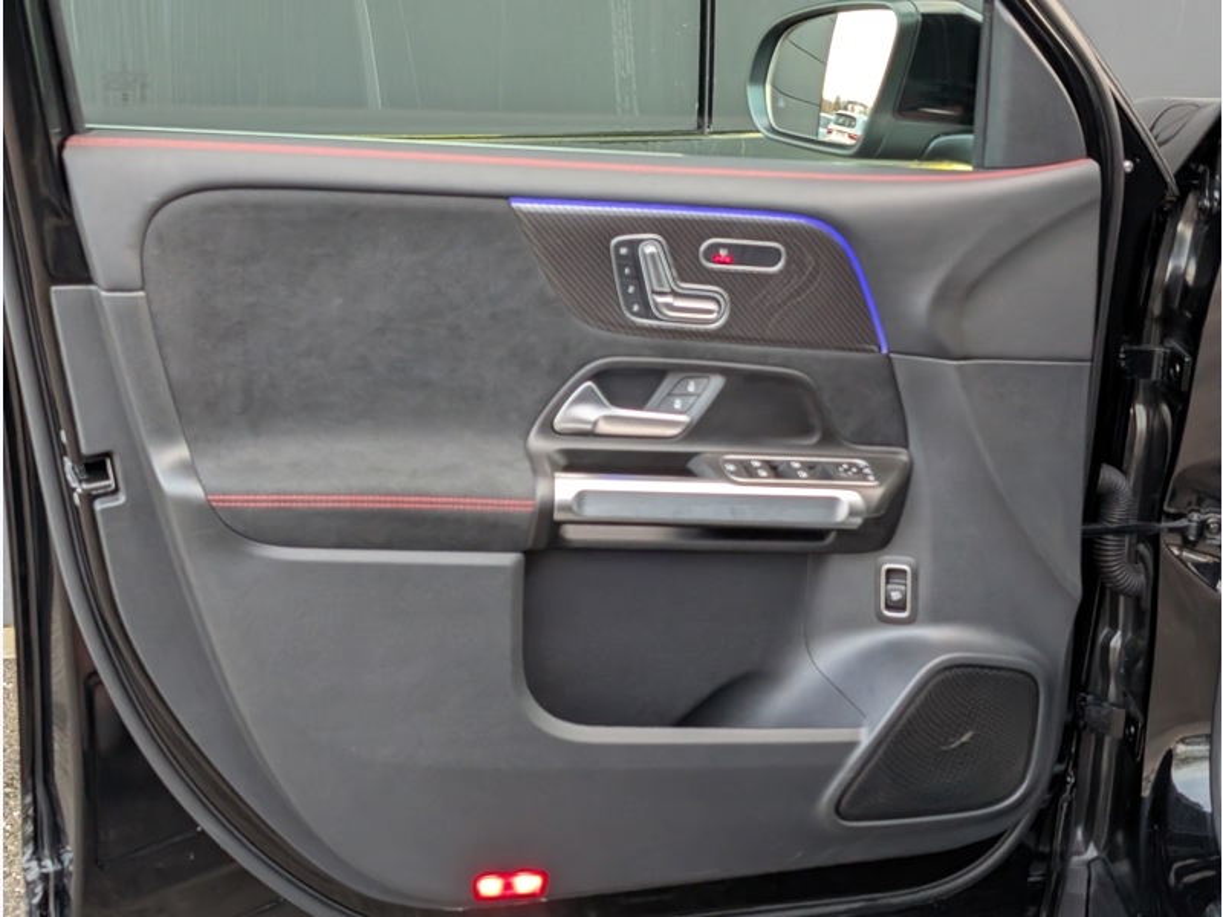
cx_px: 612
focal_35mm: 49
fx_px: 1731
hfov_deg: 38.9
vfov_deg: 29.7
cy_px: 458
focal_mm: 6.9
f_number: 1.68
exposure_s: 1/104
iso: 383
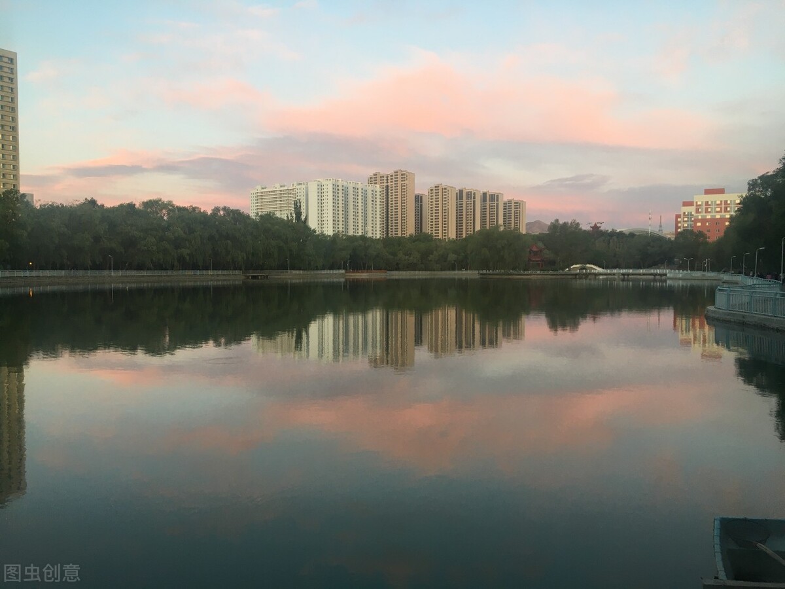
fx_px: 658
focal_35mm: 29
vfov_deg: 48.2
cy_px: 294
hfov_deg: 61.7
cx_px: 392
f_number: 2.2
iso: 25
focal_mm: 4.15
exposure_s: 1/33
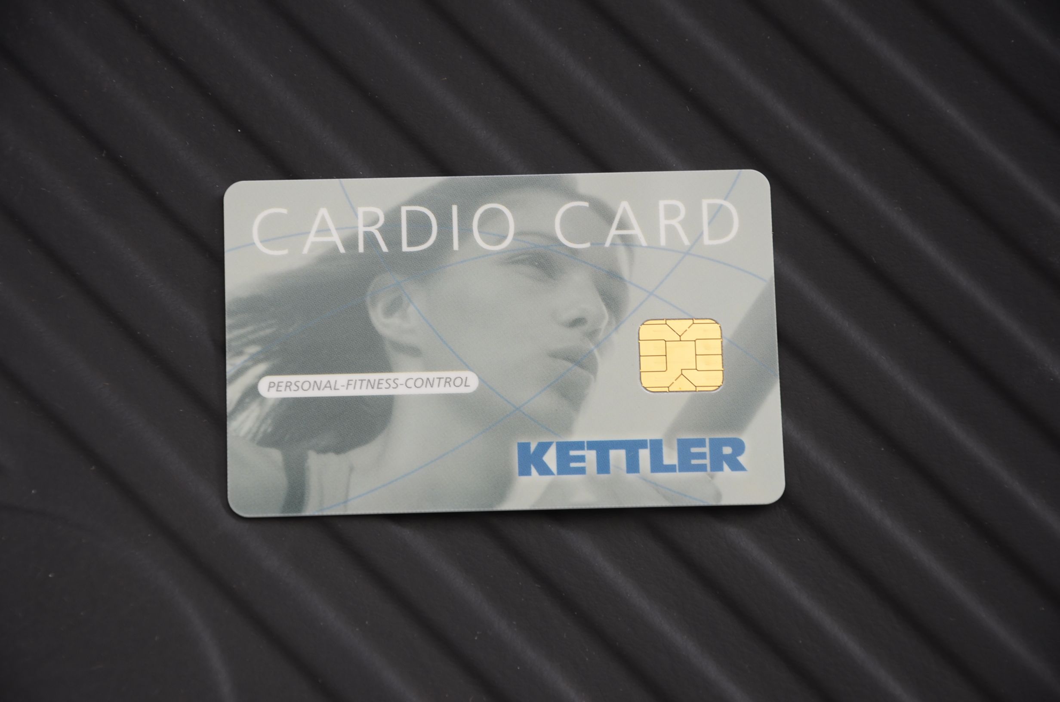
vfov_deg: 8.7
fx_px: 4628
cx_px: 530
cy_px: 351
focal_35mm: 158
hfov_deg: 13.1
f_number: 6.3
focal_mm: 105
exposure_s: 1/60
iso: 160
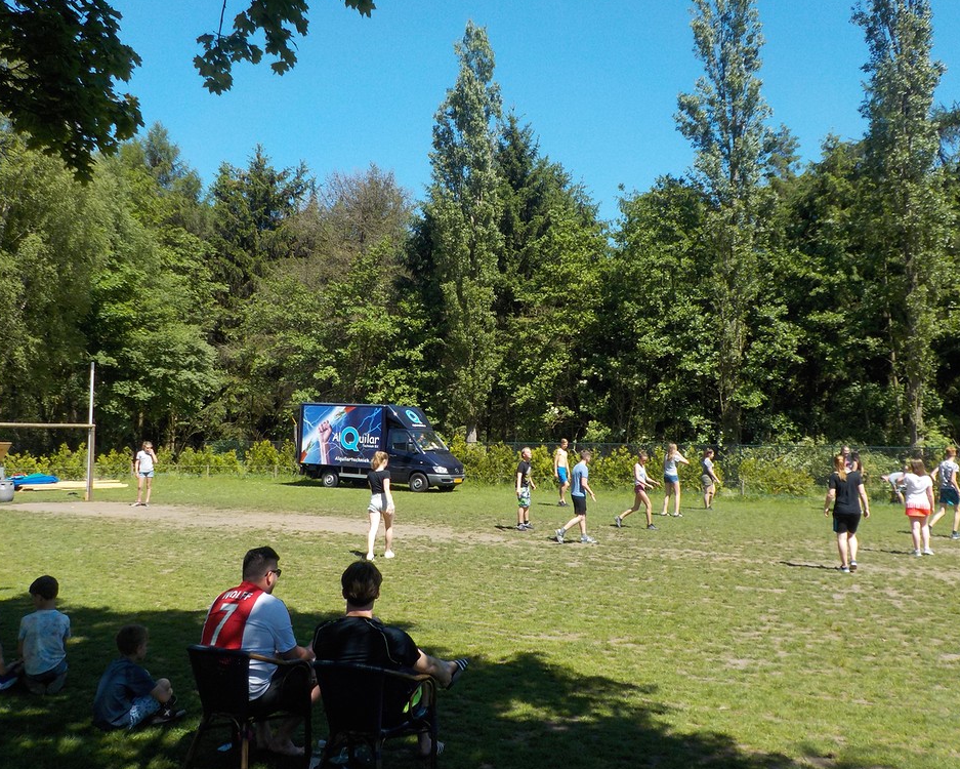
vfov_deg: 45.8
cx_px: 496
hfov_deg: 55.6
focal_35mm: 32
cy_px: 379
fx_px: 909
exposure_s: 1/800
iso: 125
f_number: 3.3
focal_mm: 4.1
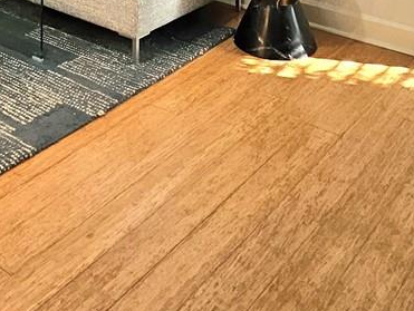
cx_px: 86
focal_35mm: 56
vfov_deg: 21.1
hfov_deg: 33.4
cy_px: -183
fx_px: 670
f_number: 2.2
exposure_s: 1/60.2
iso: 100
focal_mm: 1.74
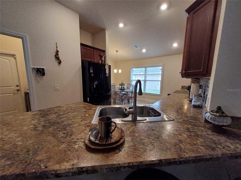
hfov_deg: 106.2
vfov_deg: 89.9
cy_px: 90
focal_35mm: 13
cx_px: 120
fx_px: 91
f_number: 2.2
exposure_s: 1/60
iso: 160
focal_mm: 1.13
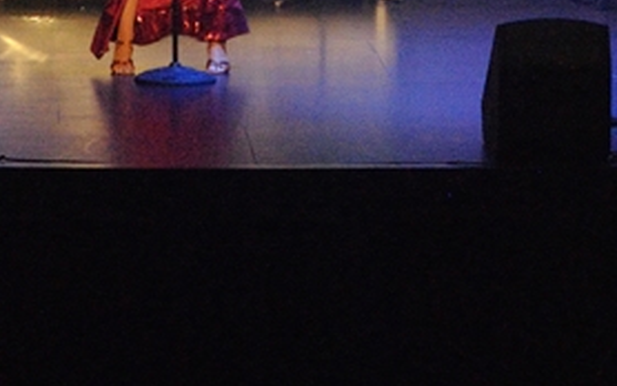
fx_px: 4071
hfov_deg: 8.7
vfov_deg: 5.3
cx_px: 184
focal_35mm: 242
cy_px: -354
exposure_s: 1/13
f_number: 9
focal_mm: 44
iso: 1600
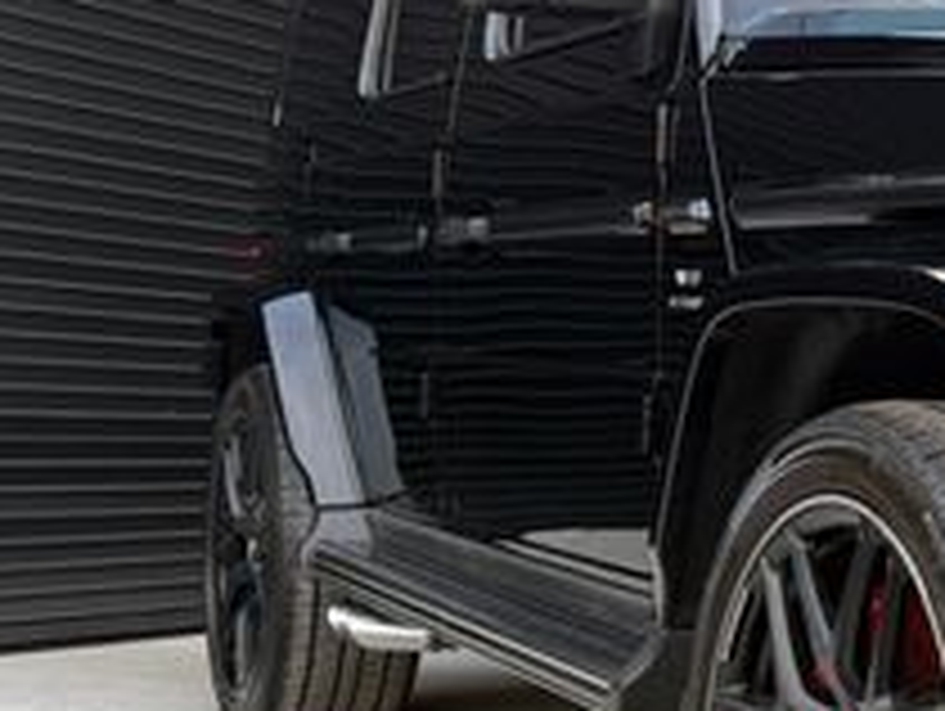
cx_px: 1364
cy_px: 486
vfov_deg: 20.1
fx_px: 1995
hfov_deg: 22.5
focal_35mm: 73
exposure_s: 1/210
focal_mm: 6.76
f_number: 1.78
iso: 64
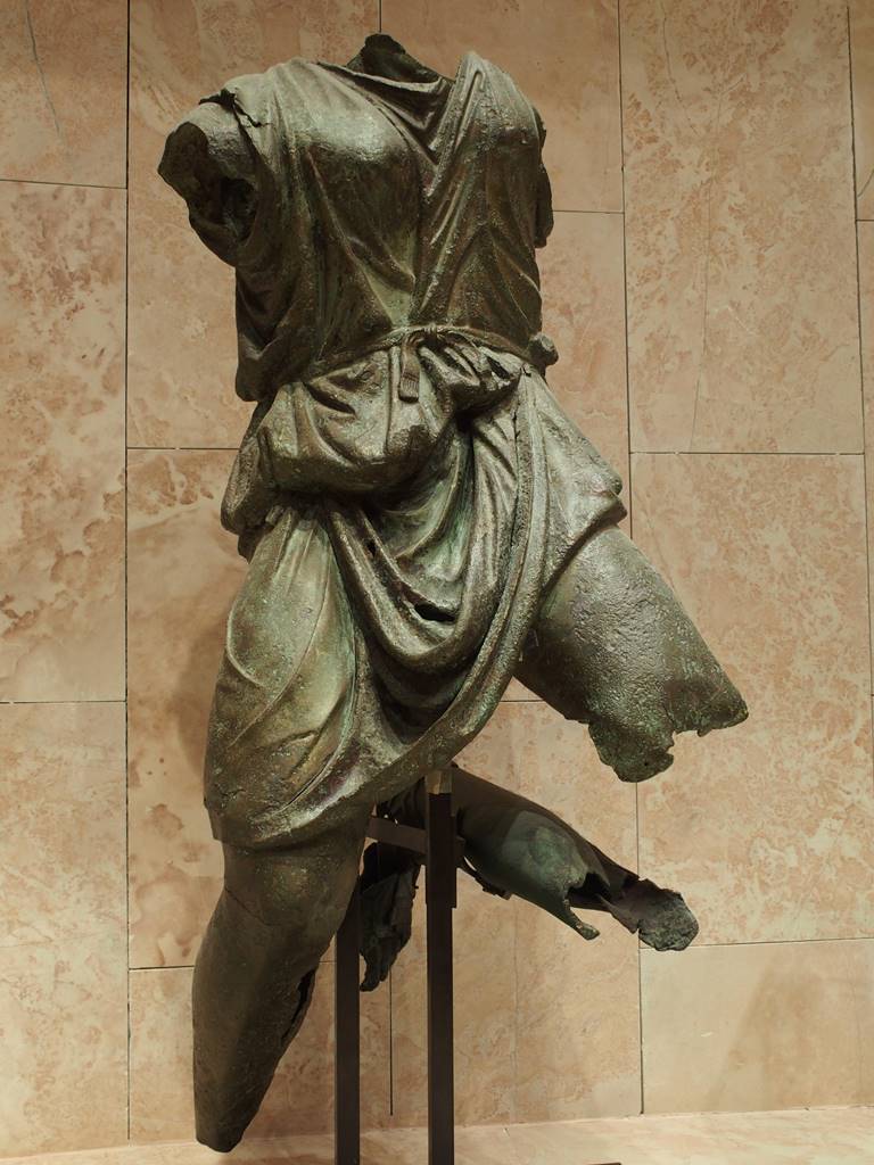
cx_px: 437
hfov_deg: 37.7
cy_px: 582
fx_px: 1279
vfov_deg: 49.0
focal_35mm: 38
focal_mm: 8.1
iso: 250
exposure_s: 1/40
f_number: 2.8
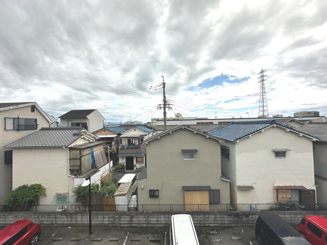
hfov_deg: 102.1
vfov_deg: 85.7
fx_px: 132
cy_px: 122
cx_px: 164
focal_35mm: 14
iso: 50
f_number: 2.2
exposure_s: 1/5814
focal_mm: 2.22
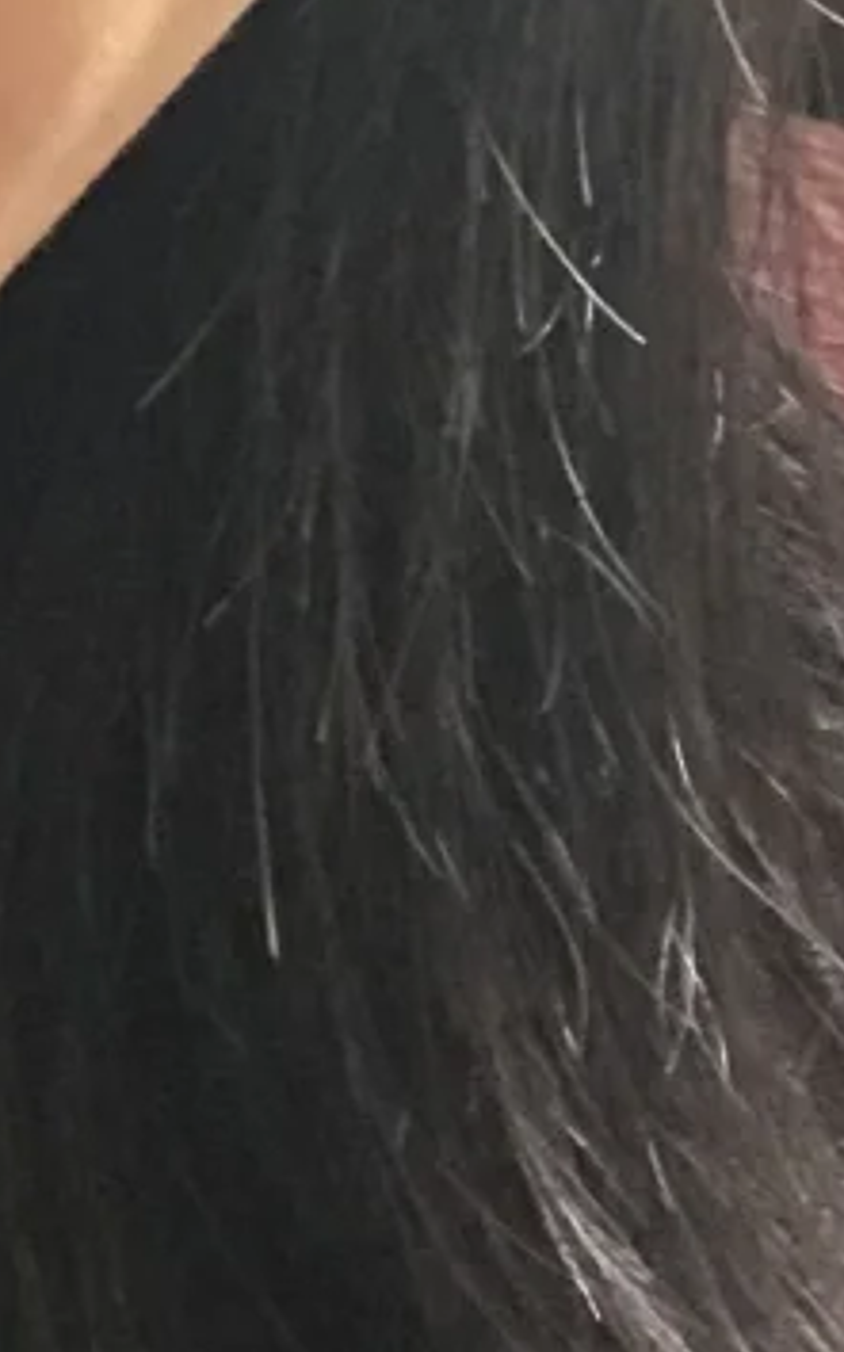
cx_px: -894
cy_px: -481
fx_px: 5083
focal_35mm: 138
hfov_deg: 8.9
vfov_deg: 14.4
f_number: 2.2
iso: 200
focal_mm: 2.87
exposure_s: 1/33
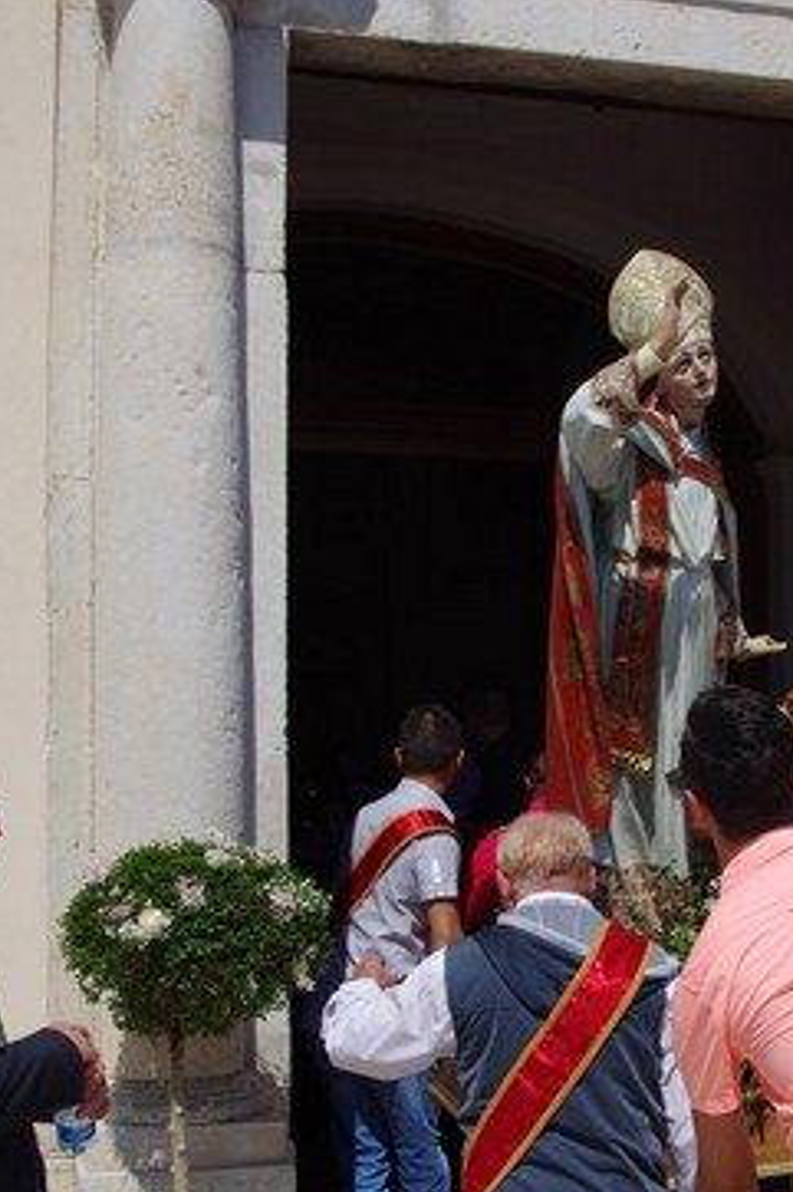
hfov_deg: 23.9
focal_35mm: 56
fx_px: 1852
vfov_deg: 35.4
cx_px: 596
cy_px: 757
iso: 100
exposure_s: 1/320
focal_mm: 18
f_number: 8
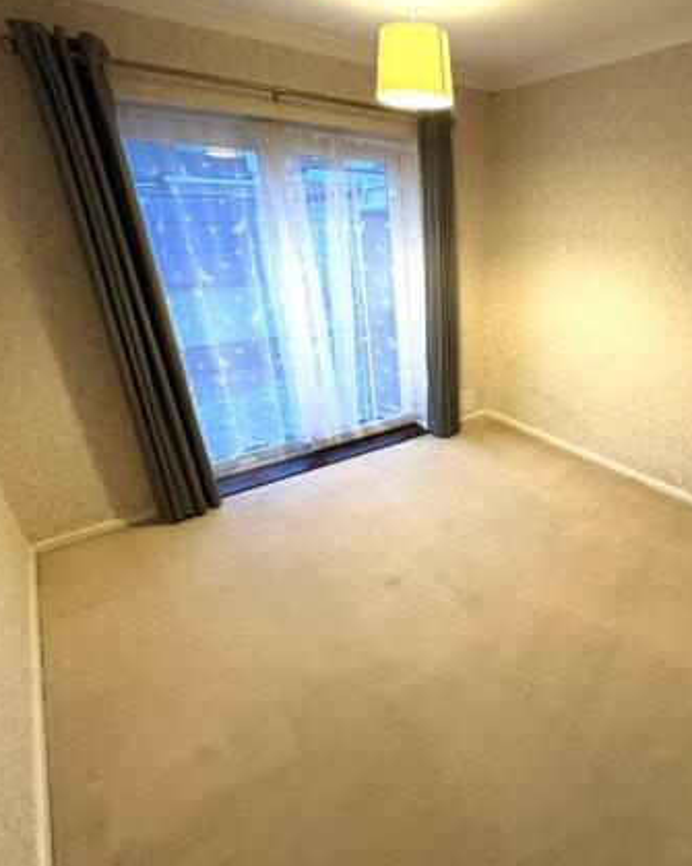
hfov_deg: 67.7
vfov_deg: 83.3
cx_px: 491
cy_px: 441
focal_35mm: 19
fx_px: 487
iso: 500
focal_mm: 2.22
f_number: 2.2
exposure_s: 1/50
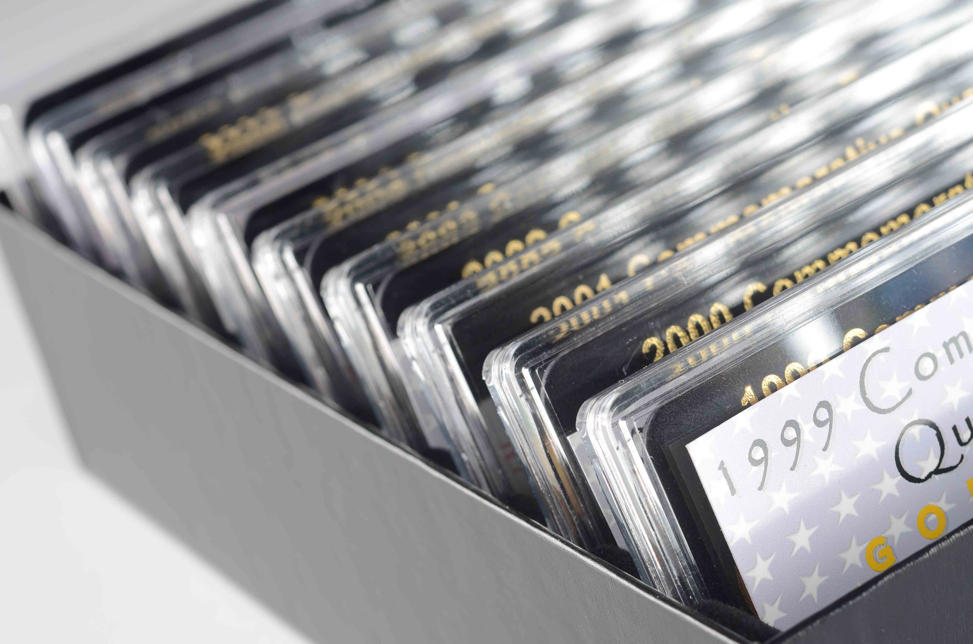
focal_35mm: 90
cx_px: 486
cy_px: 322
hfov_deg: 22.7
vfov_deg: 15.1
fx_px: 2427
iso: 100
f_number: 10
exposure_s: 1/80
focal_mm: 60
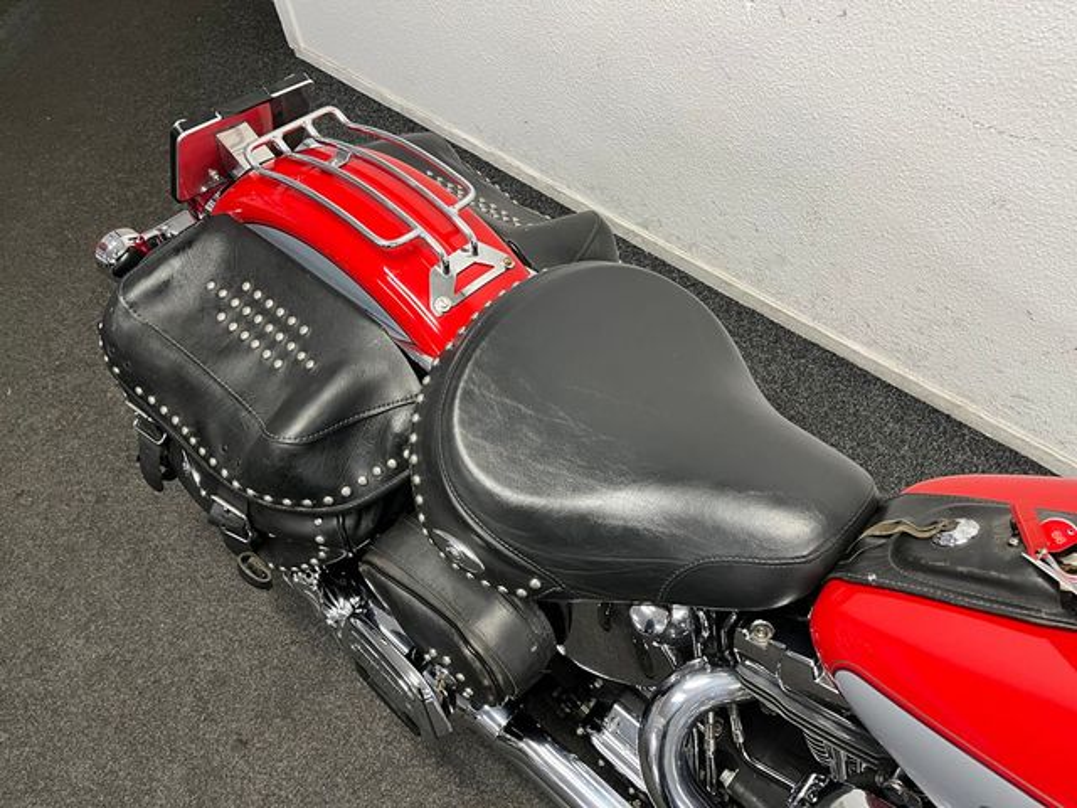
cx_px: 538
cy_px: 404
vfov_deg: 53.1
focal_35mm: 26
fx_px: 809
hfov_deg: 67.3
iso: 125
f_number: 1.6
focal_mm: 5.1
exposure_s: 1/50
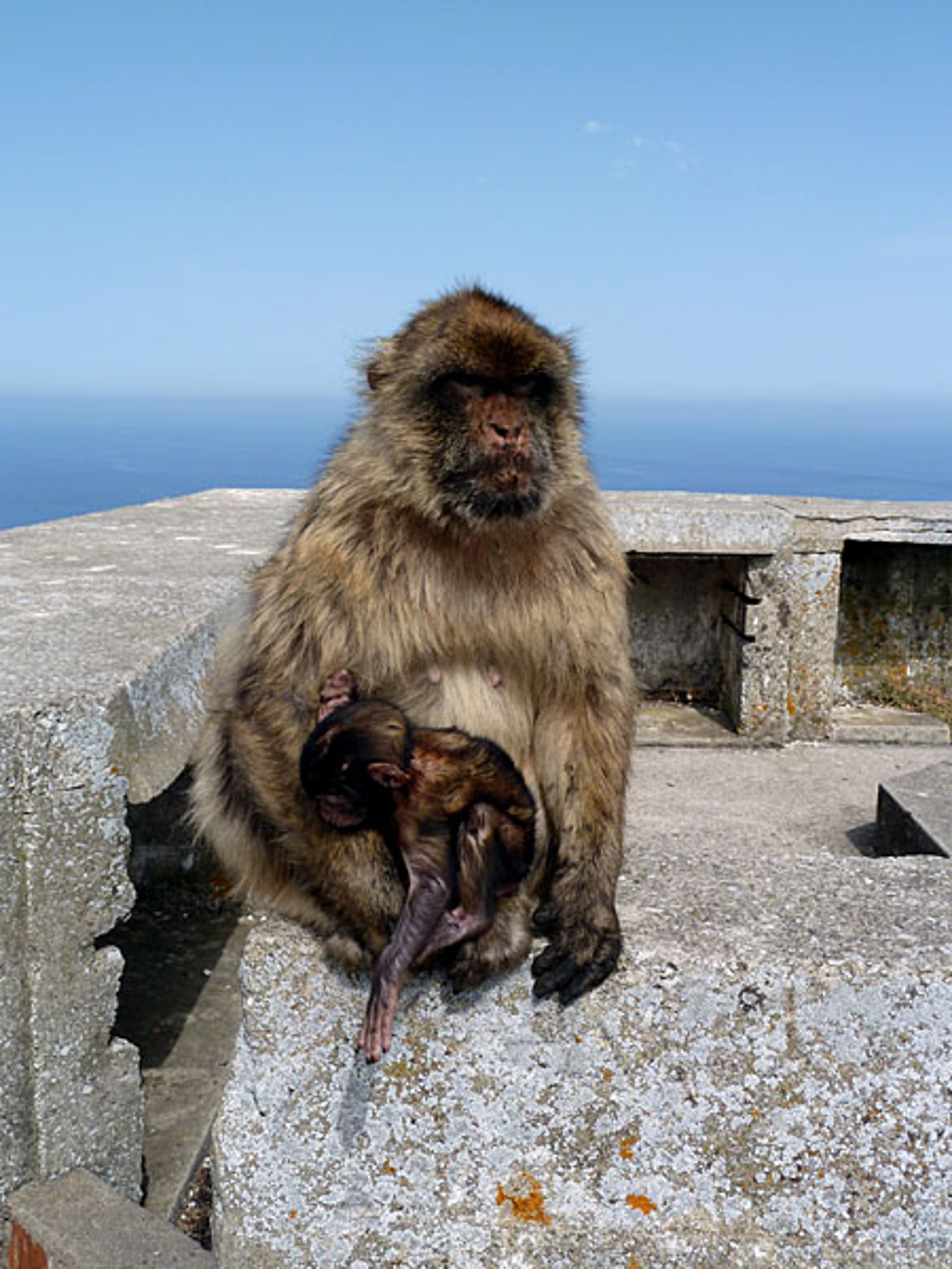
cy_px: 634
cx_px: 476
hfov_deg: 38.7
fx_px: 1357
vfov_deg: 50.1
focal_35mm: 37
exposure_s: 1/500
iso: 80
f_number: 5
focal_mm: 6.1
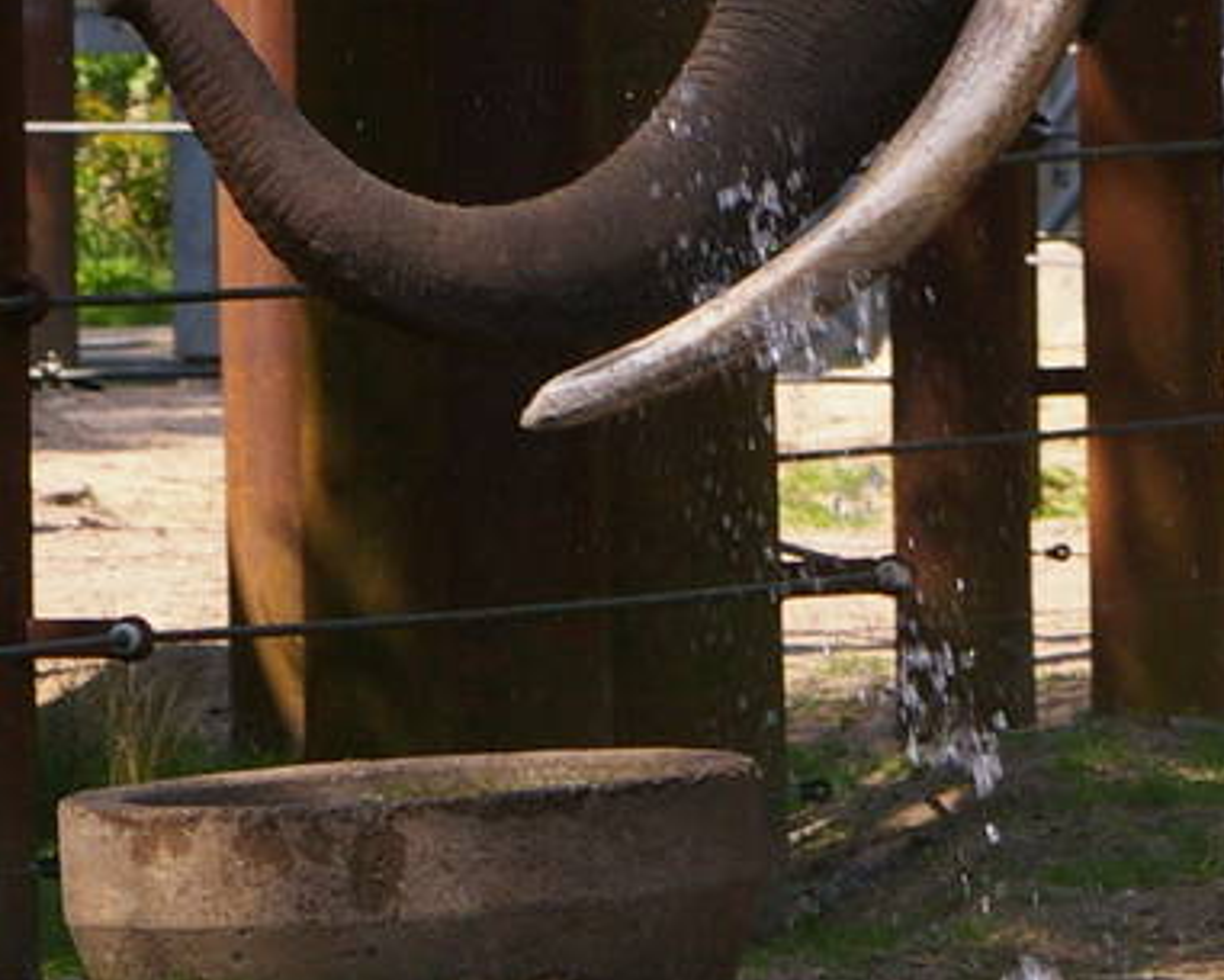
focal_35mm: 709
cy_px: -51
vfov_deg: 2.2
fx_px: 25691
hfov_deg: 2.7
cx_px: 1847
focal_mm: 120
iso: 400
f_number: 6.7
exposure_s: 1/350
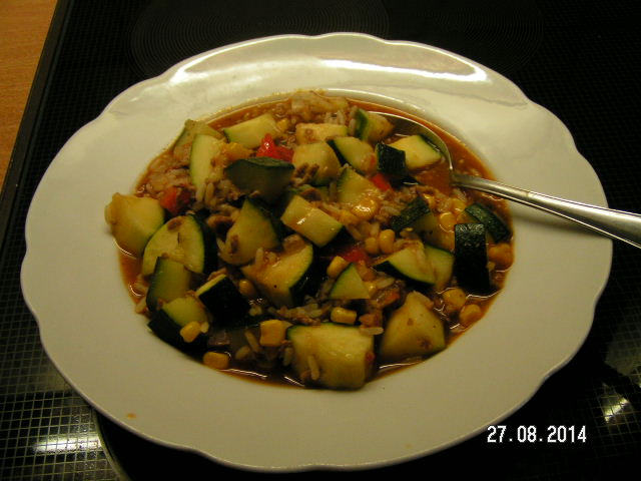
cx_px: 320
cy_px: 240
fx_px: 704
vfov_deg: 37.7
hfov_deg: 49.0
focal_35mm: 38
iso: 200
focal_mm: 5.8
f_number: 2.8
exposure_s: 1/30
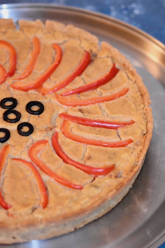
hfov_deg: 8.7
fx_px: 1082
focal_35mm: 158
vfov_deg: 13.0
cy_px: 124
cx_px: 82
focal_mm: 105
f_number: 3.2
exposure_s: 1/60
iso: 2800
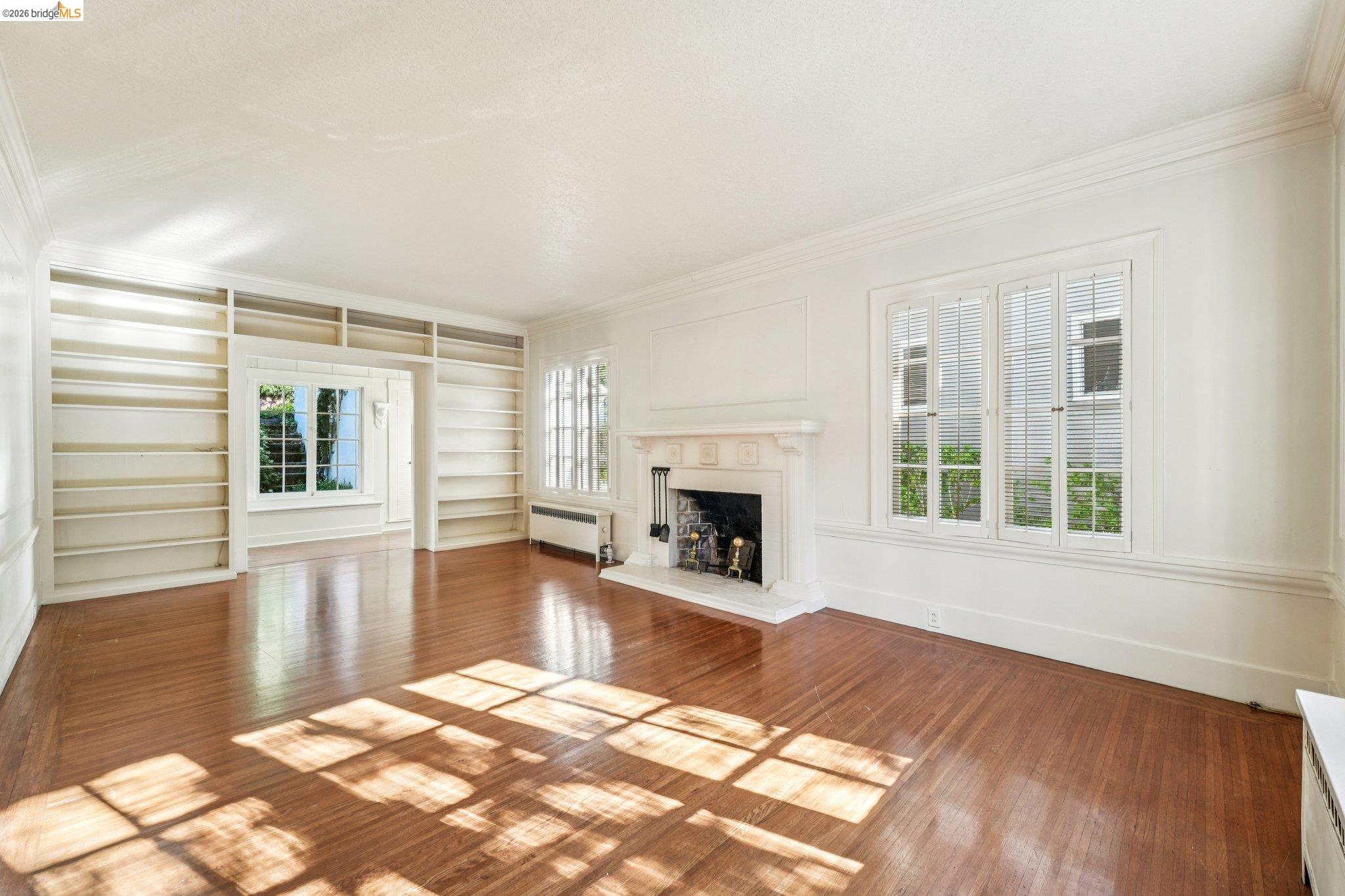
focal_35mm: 14
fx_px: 523
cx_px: 672
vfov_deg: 81.2
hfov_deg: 104.3
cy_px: 448
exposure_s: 1/30
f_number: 9
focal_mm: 14
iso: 640
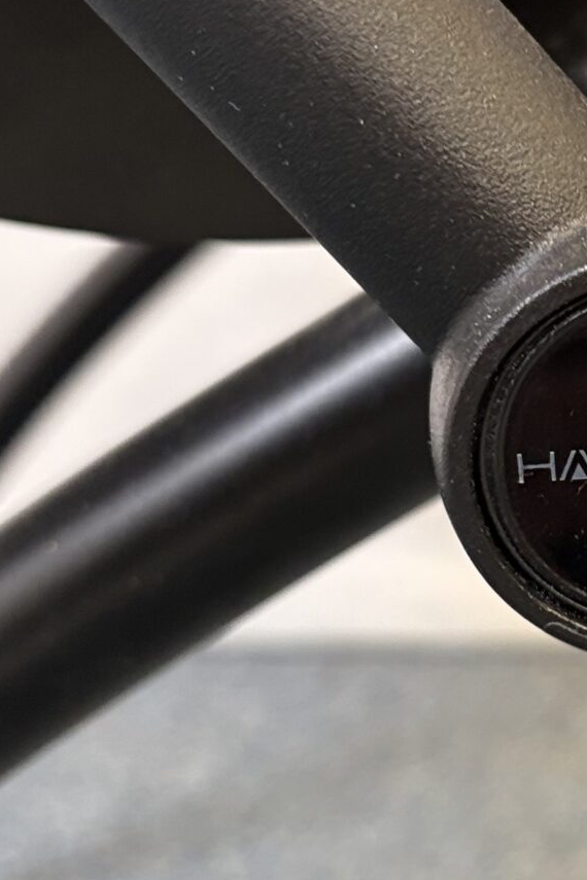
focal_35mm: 81
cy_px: 424
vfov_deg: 25.1
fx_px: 1981
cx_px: 721
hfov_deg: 16.1
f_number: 1.6
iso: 200
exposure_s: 1/60
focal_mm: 5.96
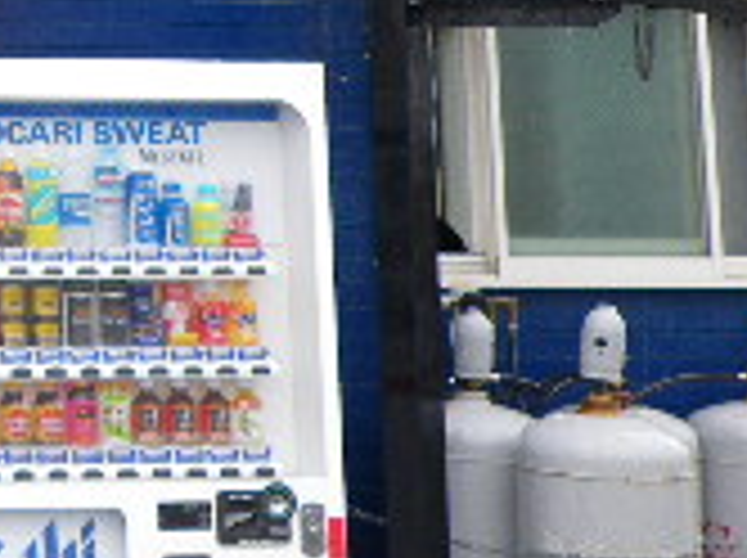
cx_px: -356
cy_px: -122
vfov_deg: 13.3
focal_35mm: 108
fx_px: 2327
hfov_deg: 16.7
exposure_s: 1/160
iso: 64
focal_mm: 4.9
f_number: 2.6
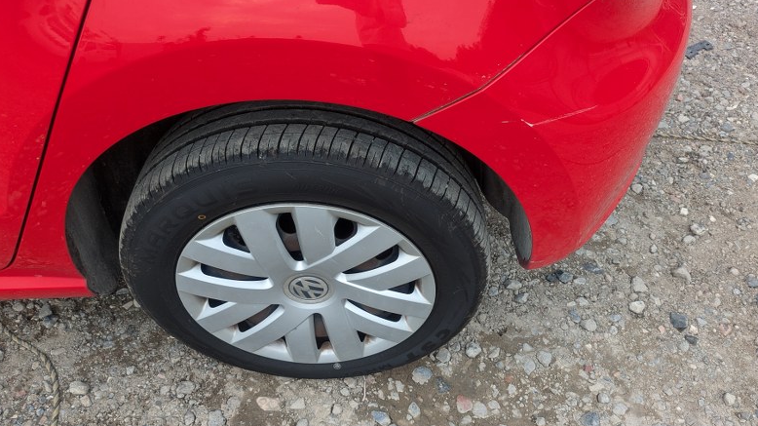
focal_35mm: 28
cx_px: 377
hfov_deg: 67.9
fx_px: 563
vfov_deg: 41.3
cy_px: 250
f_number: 1.89
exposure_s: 1/501
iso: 49
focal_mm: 5.43
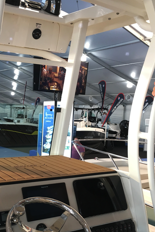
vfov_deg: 41.5
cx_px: 36
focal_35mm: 47
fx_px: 303
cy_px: 150
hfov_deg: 28.2
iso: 64
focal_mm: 4.15
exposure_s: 1/30
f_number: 2.2
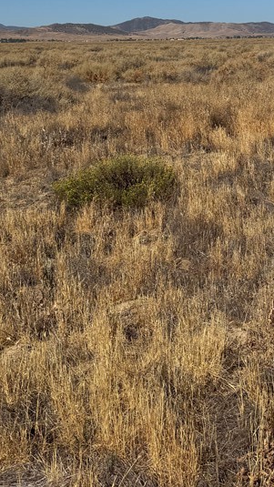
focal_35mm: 50
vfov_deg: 40.2
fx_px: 646
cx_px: 233
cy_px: 123
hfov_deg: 23.5
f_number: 1.78
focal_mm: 6.76
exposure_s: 1/9009
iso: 80
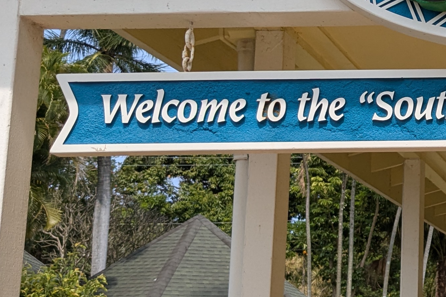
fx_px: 1041
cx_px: 558
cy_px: 148
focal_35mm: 84
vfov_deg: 16.3
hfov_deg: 22.1
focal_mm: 4.38
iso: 40
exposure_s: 1/2336
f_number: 1.73
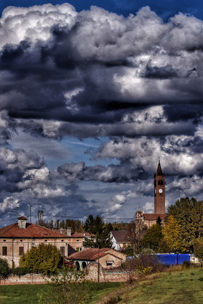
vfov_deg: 18.3
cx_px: 102
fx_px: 947
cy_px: 150
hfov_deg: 12.2
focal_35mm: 112
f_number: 14
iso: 200
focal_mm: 70
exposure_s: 1/2000
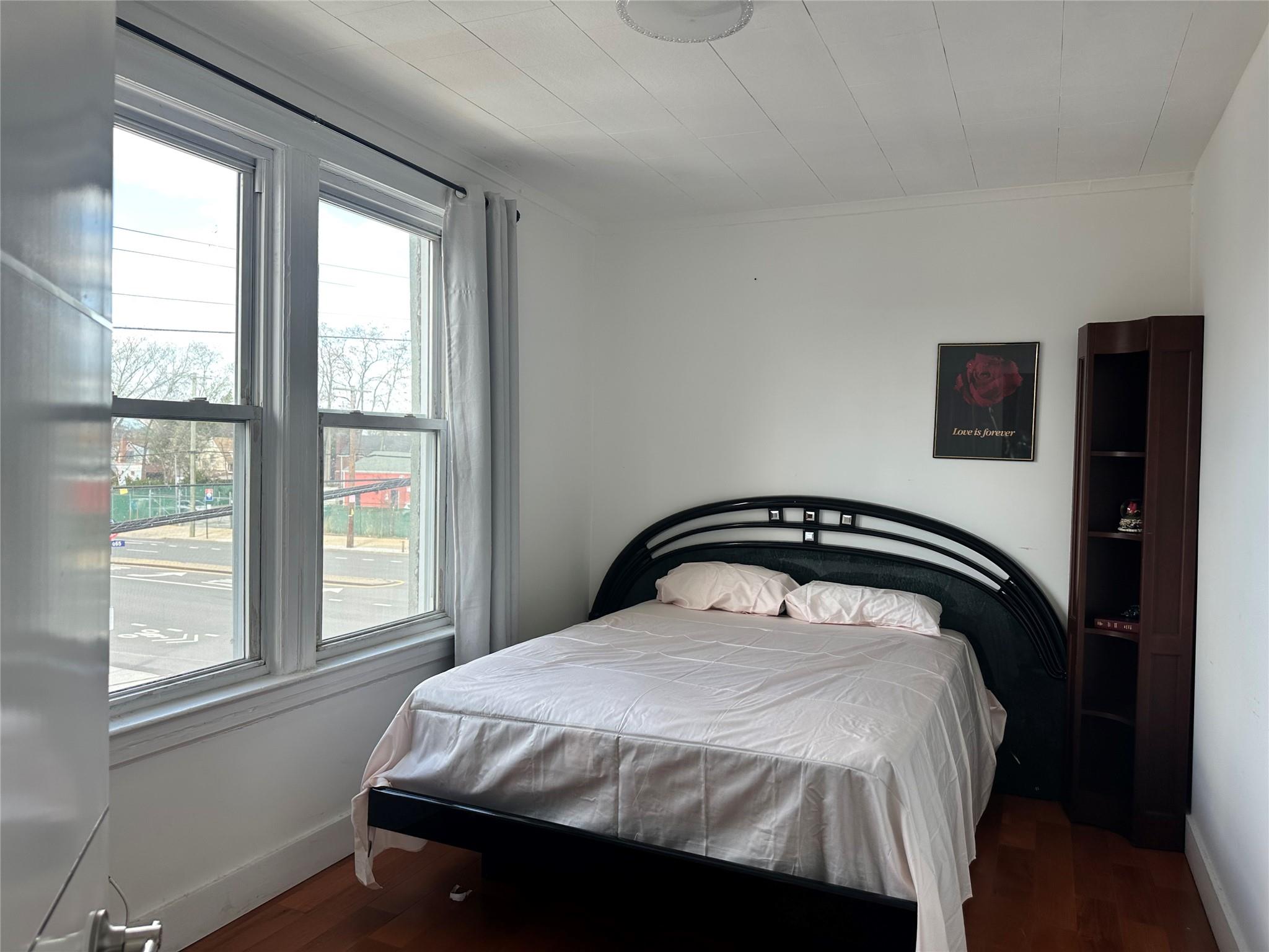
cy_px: 476
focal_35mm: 24
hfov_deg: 71.6
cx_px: 634
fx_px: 880
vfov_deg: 56.8
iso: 64
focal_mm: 6.86
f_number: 1.78
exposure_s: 1/192
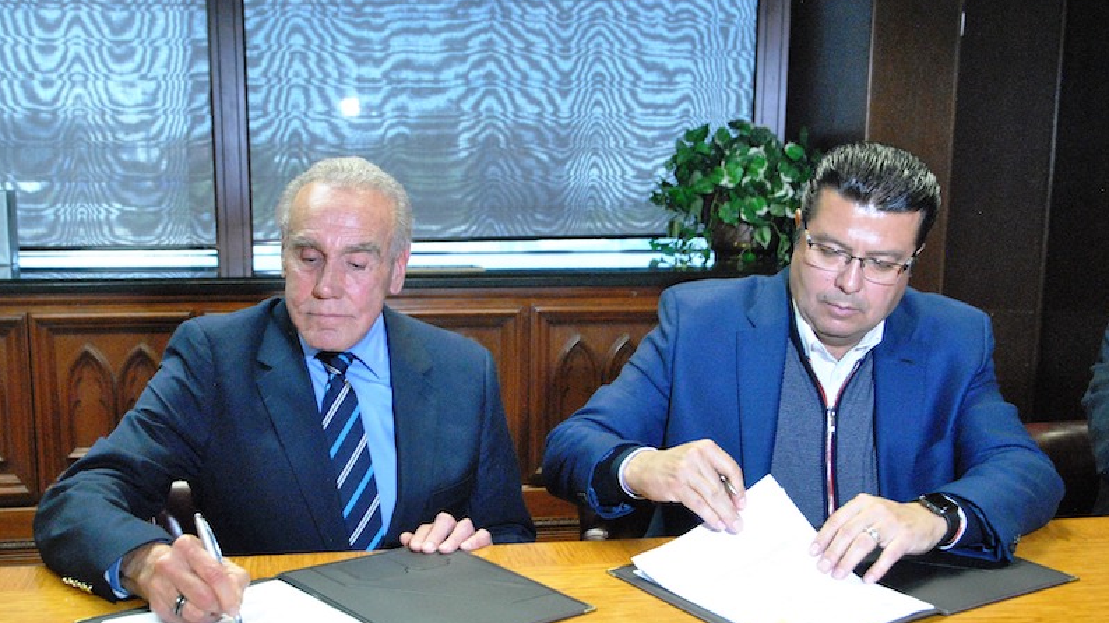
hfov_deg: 52.8
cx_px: 557
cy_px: 354
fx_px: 1117
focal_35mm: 38
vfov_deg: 31.1
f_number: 4
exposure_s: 1/60
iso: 1600
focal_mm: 24
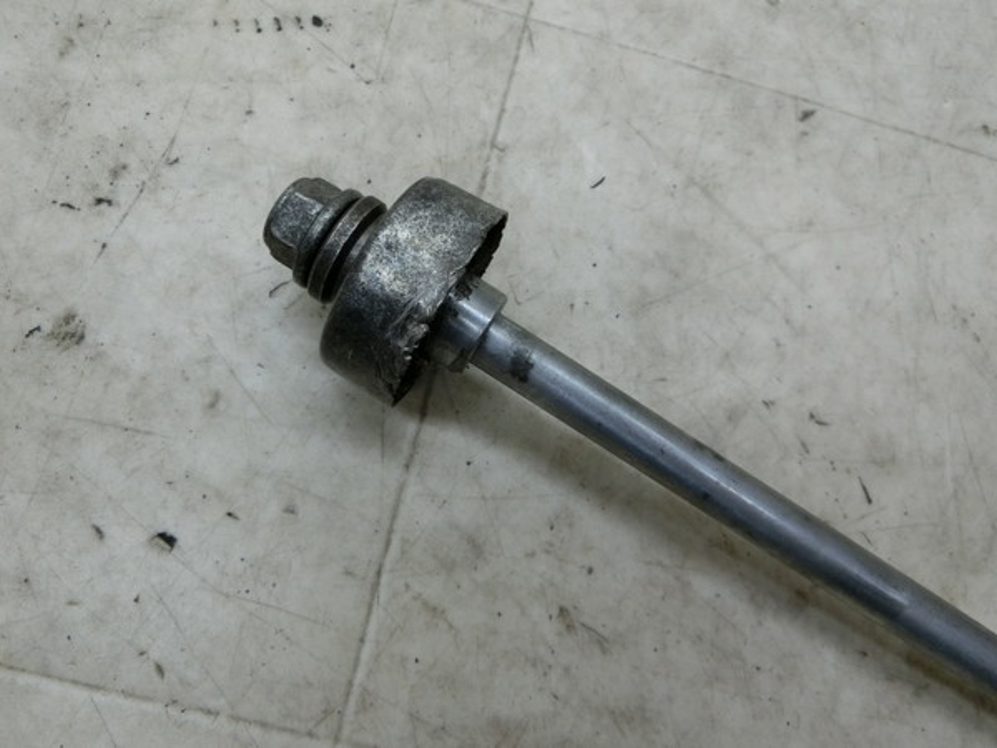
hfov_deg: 69.4
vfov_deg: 54.9
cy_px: 374
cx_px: 498
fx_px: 720
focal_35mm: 25
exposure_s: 1/125
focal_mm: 4.5
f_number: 3.5
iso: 320
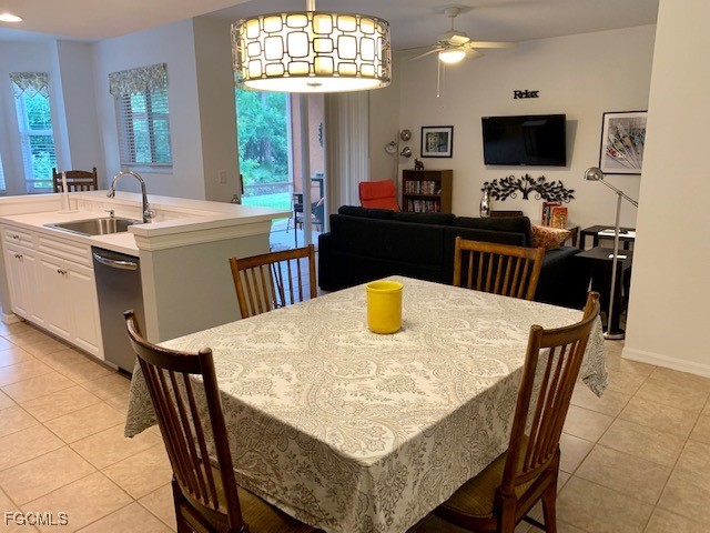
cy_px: 266
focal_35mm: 26
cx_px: 355
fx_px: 533
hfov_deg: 67.3
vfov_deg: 53.1
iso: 200
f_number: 1.8
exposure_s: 1/60
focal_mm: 4.25
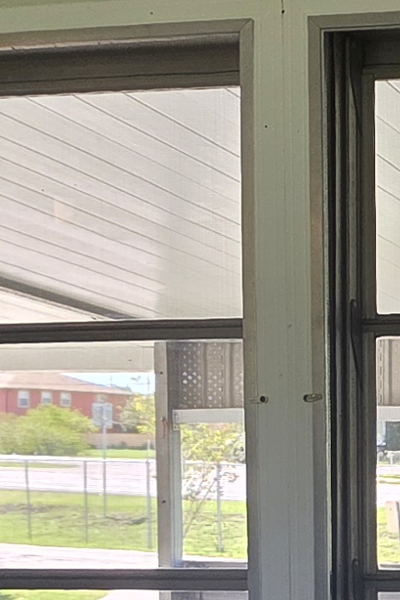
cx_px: 790
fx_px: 1249
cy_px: 477
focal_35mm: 75
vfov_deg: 26.5
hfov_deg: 15.0
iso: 64
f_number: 1.9
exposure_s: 1/120
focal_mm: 2.2
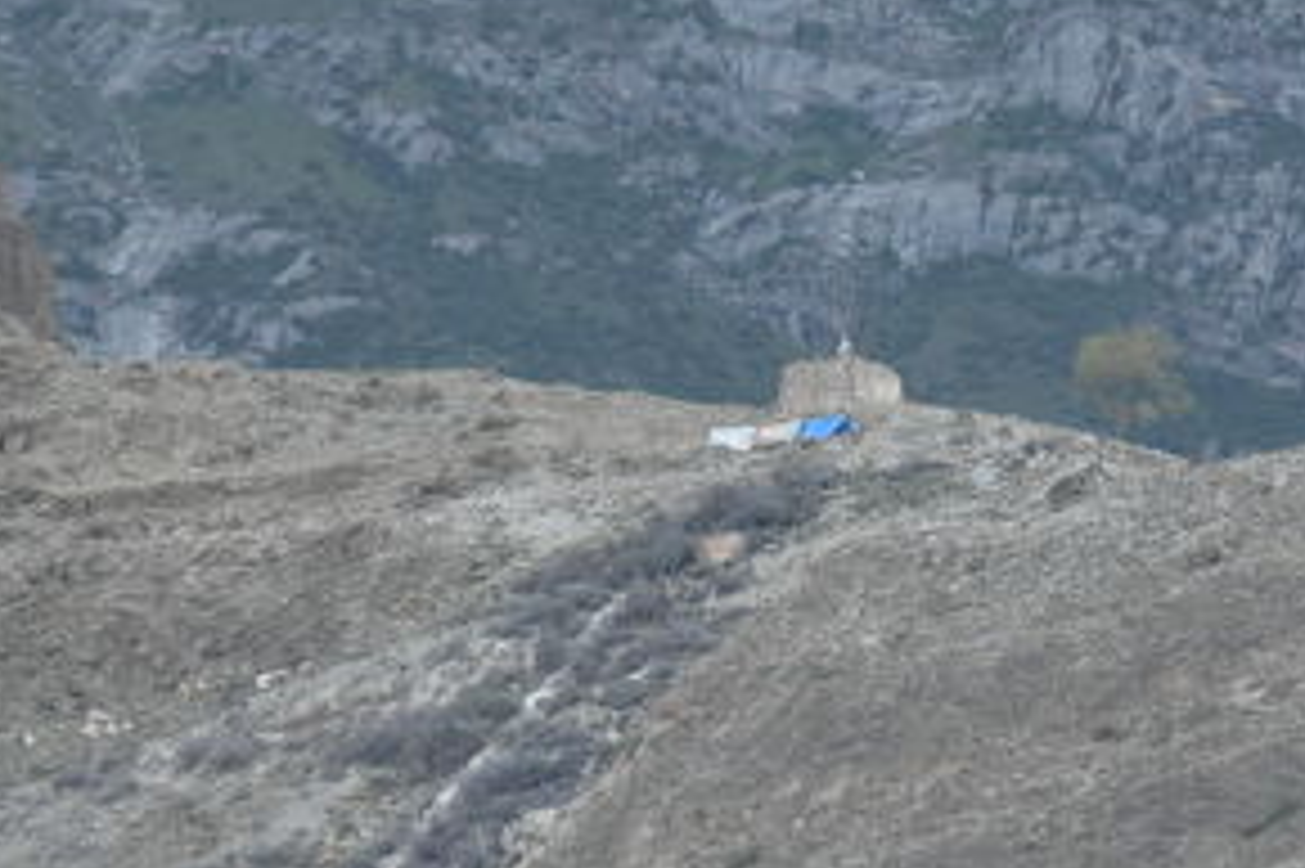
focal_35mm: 672
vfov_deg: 2.0
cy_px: 524
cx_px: 922
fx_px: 24345
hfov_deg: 3.1
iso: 3600
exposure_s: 1/320
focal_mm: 300
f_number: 10
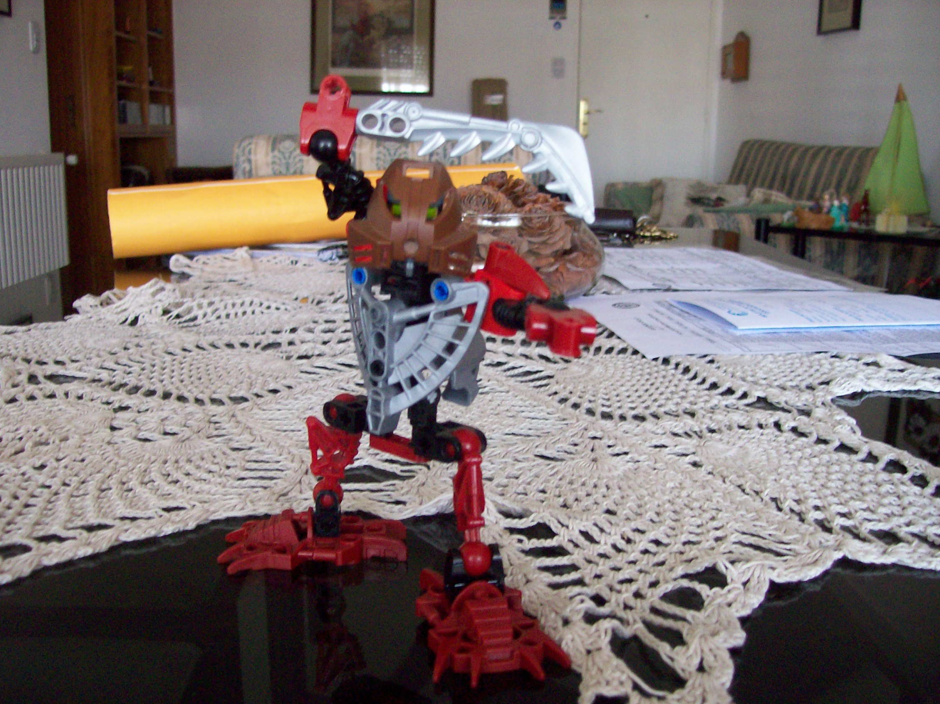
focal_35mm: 37
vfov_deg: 38.7
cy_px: 360
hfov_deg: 50.1
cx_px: 459
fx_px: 1005
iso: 160
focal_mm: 6
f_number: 2.7
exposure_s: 1/13.8
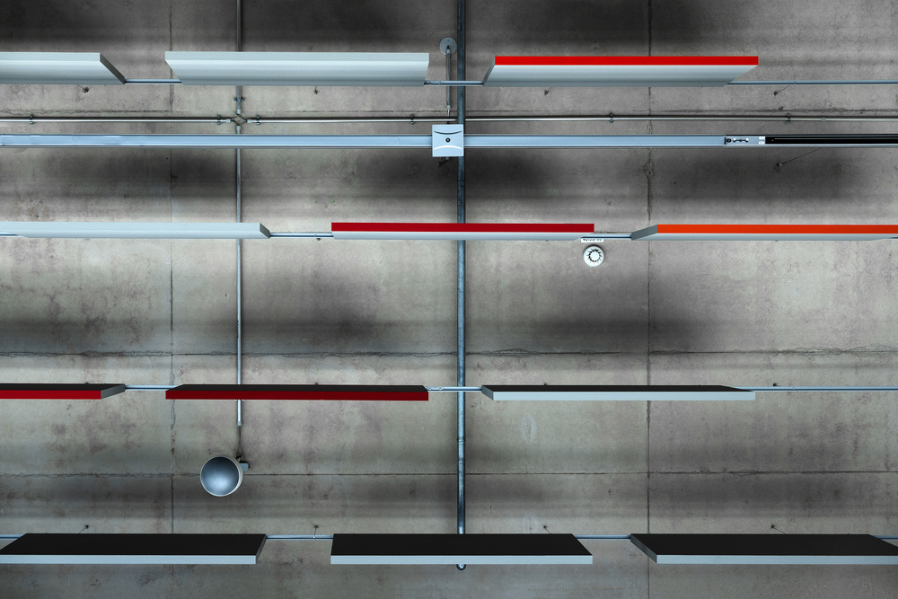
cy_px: 300
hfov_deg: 38.9
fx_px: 1272
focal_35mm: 51
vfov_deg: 26.5
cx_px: 449
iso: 200
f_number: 3.6
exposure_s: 1/125
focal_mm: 34.3
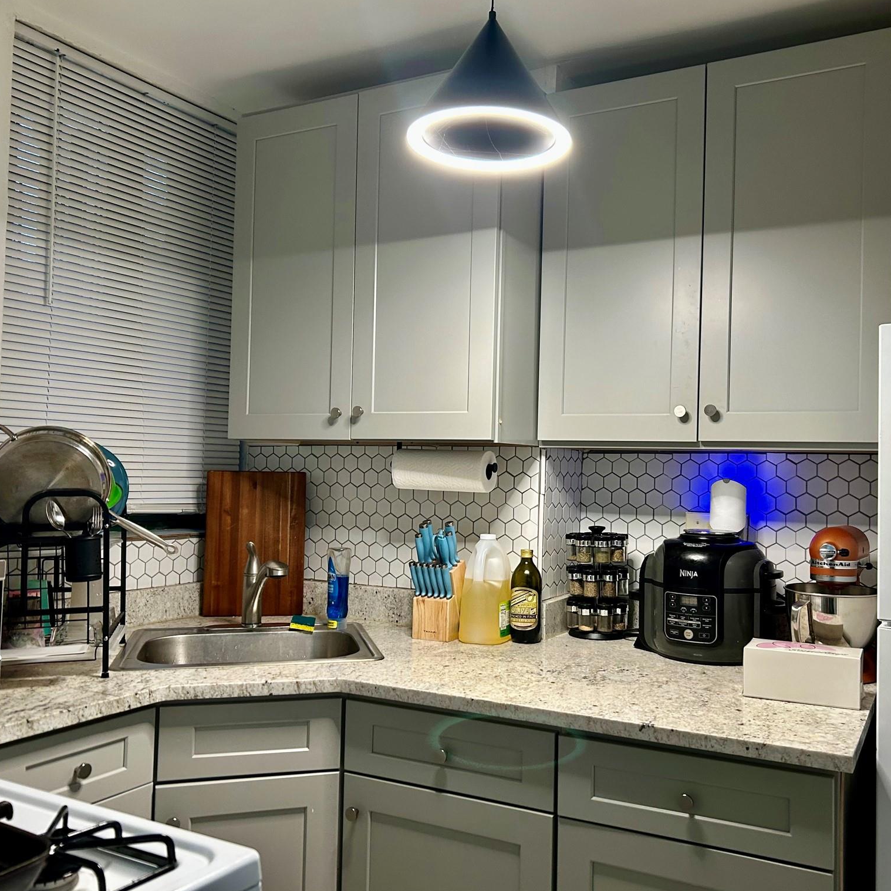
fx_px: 903
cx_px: 509
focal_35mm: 31
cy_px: 444
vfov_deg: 52.5
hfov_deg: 52.3
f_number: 1.5
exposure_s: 1/60
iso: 160
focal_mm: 5.7
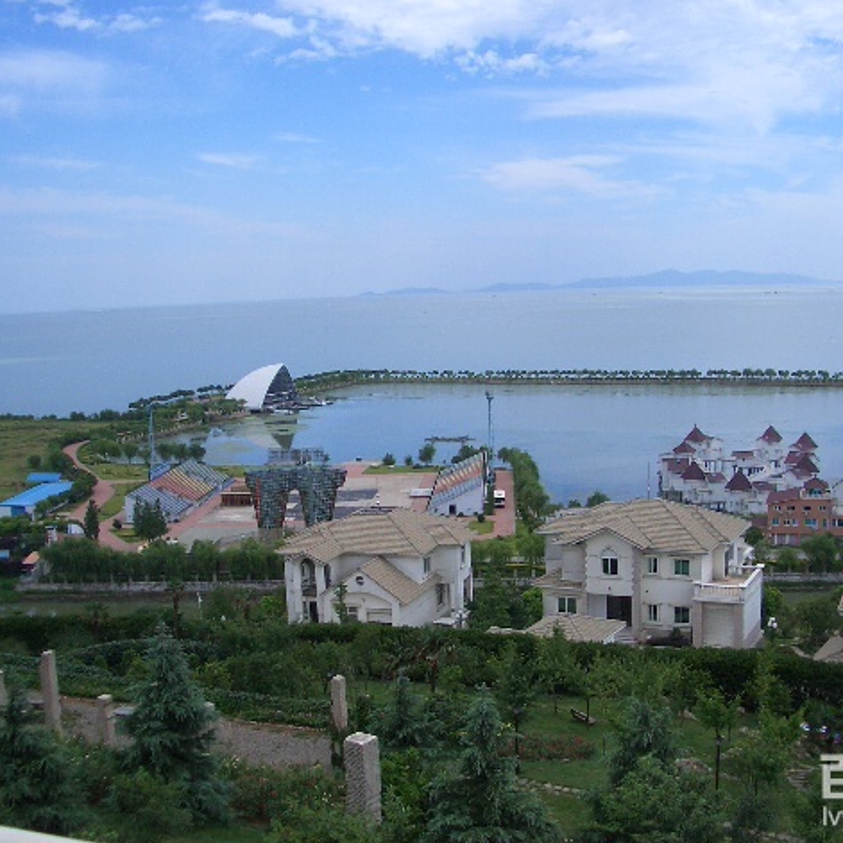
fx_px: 1157
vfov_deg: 40.0
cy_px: 421
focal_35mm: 42
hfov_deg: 40.0
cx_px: 471
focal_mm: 5.8
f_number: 4.3
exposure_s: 1/640
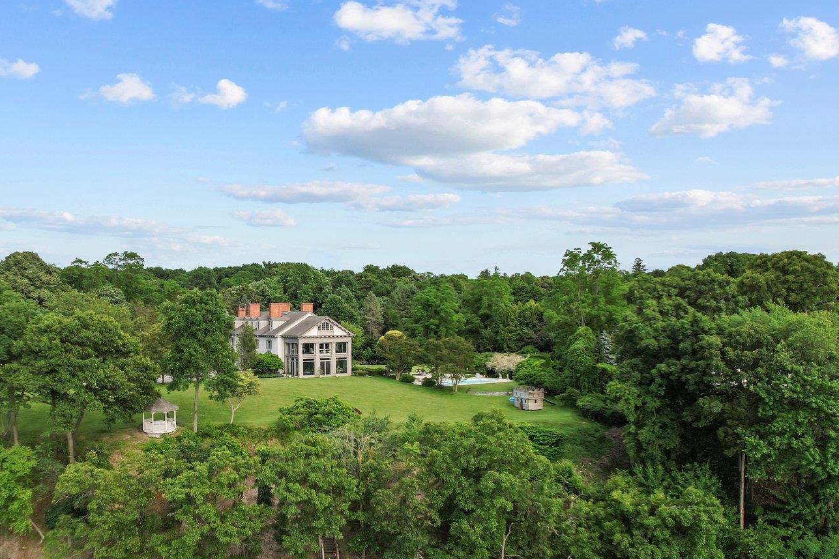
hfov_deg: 54.0
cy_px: 331
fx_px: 816
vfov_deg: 37.7
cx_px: 326
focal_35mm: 35
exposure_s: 1/200
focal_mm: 8.38
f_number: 2.8
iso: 200
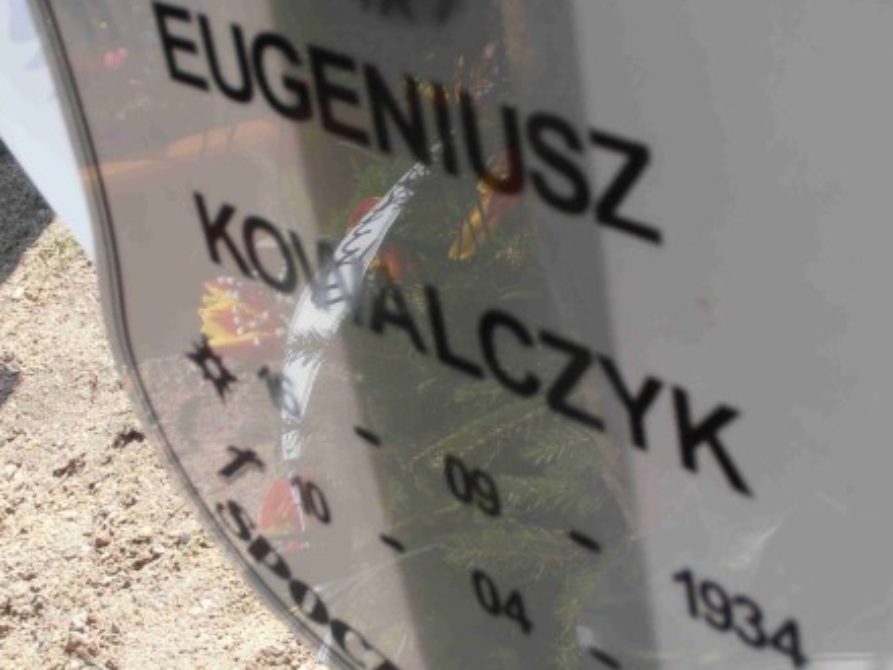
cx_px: 473
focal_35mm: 83
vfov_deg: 17.8
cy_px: 363
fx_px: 2141
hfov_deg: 23.6
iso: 80
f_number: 4.5
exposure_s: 1/250
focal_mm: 10.04
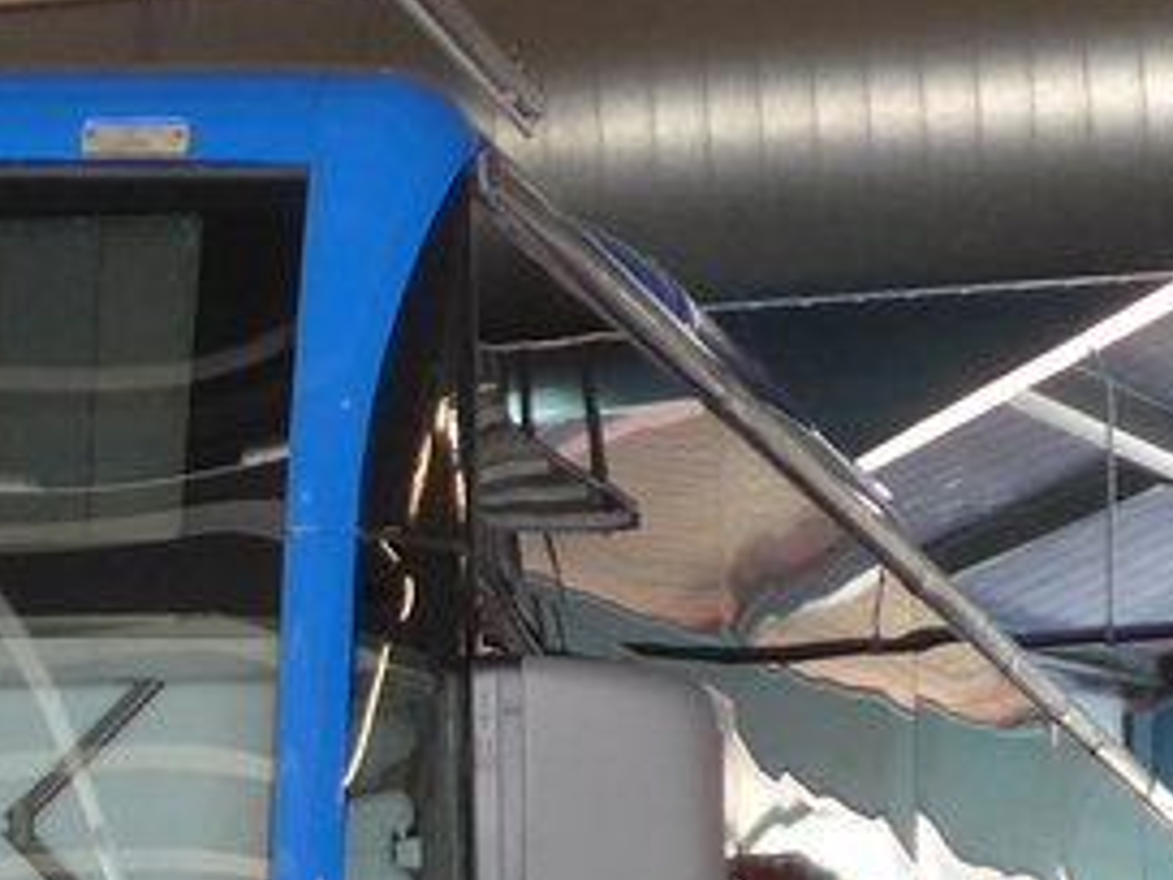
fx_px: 6574
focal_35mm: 194
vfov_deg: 7.5
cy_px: 1428
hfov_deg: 9.9
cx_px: -487
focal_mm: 9
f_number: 2.8
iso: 400
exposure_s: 1/60
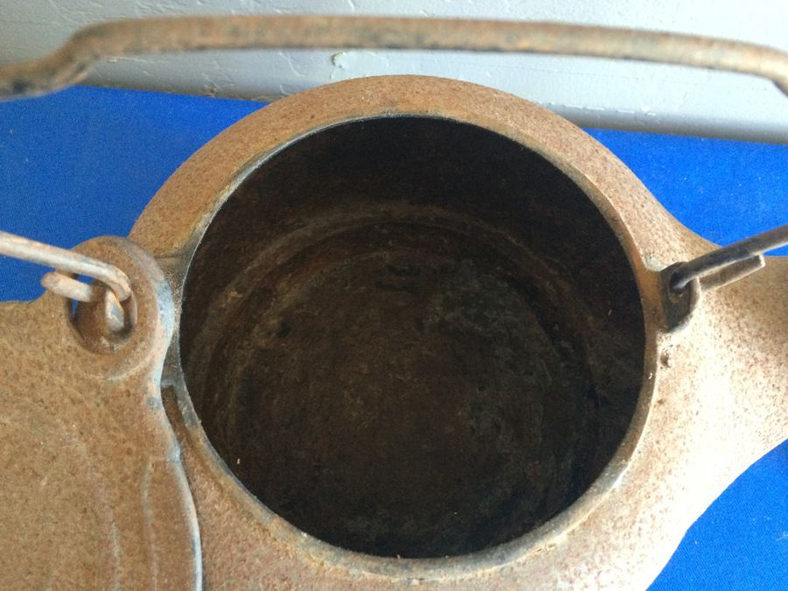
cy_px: 296
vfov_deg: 48.2
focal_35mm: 29
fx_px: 660
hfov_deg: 61.7
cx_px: 394
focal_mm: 4.15
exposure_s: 1/24
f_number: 2.2
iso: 250
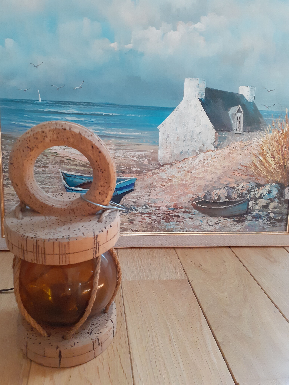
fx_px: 301
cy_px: 192
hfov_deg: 51.4
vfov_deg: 65.3
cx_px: 144
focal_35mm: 27
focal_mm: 3.6
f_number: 1.9
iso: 250
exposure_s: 1/50
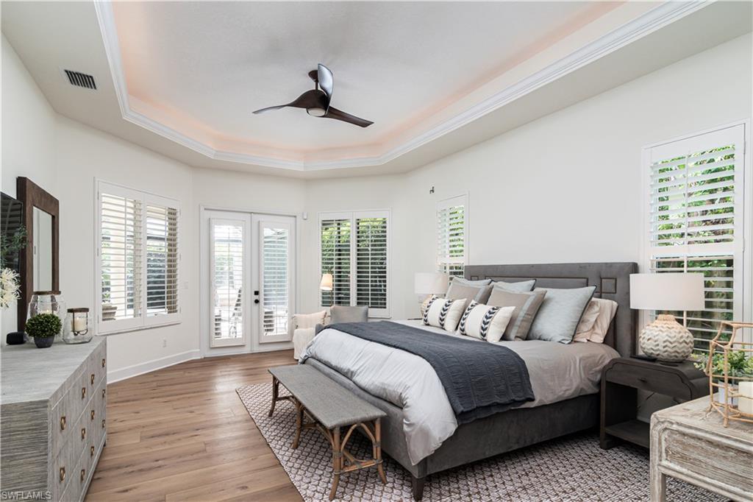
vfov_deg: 72.0
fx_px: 345
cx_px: 376
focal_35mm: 16
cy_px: 251
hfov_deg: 95.0
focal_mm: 11
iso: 200
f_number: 10
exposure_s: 1
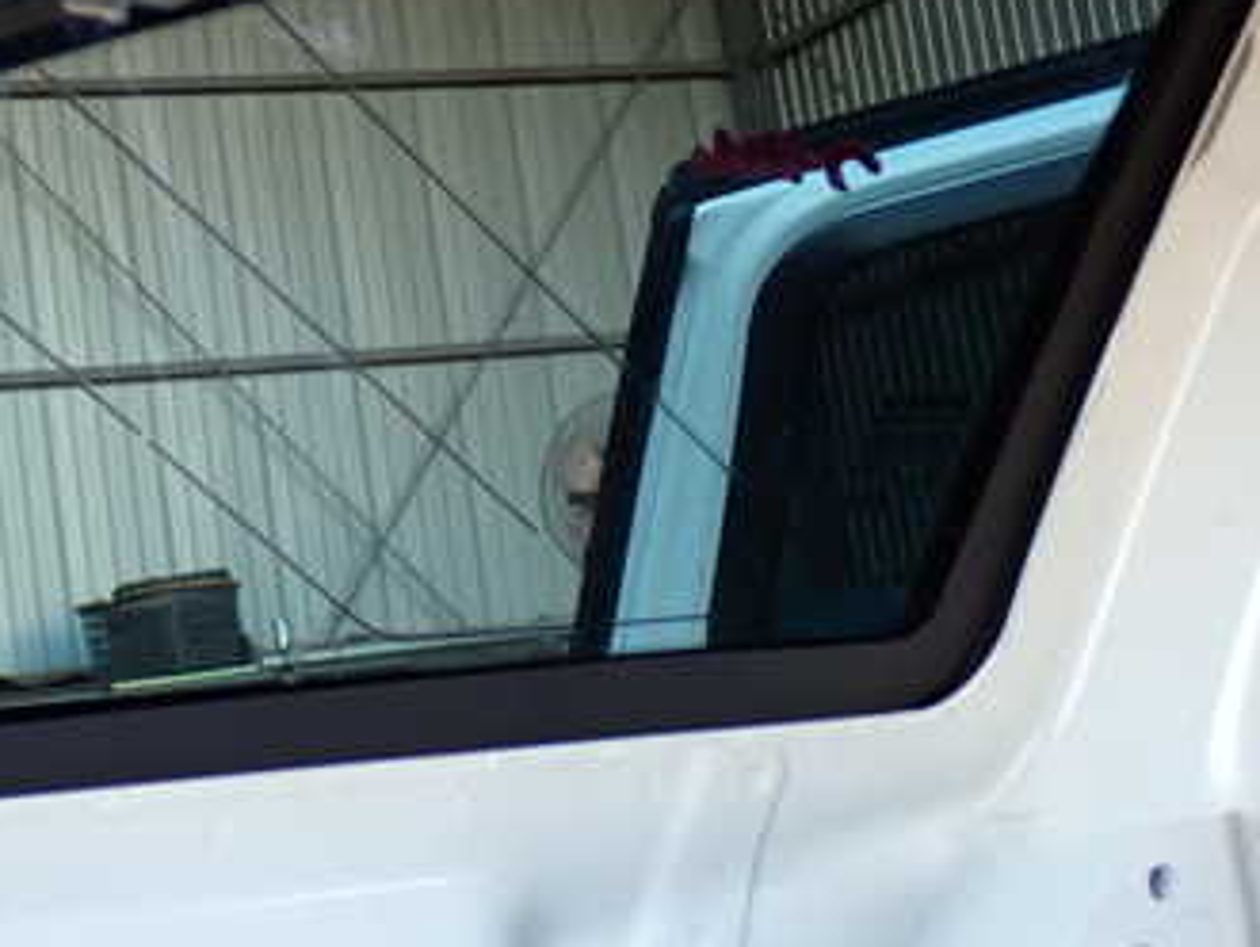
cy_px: 347
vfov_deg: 18.4
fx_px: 2914
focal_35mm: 80
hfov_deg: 24.1
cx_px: 279
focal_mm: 7.84
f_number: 2.9
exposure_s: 1/40
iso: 250
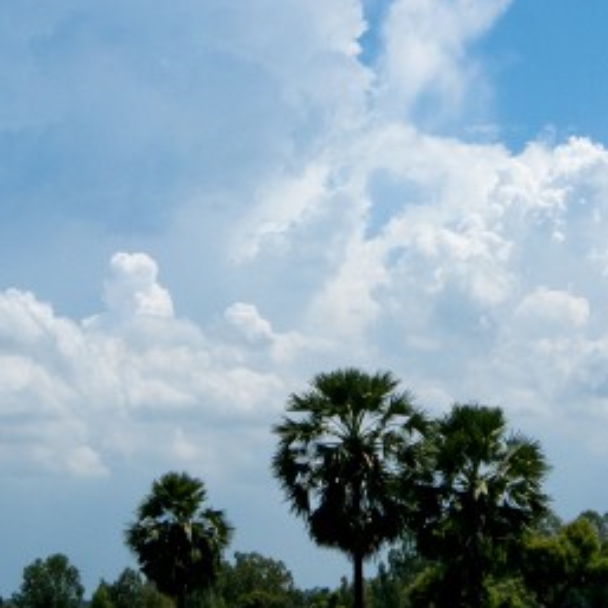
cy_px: 206
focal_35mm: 148
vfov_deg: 11.8
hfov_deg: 11.8
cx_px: 335
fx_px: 2941
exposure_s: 1/320
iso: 100
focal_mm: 26
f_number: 11
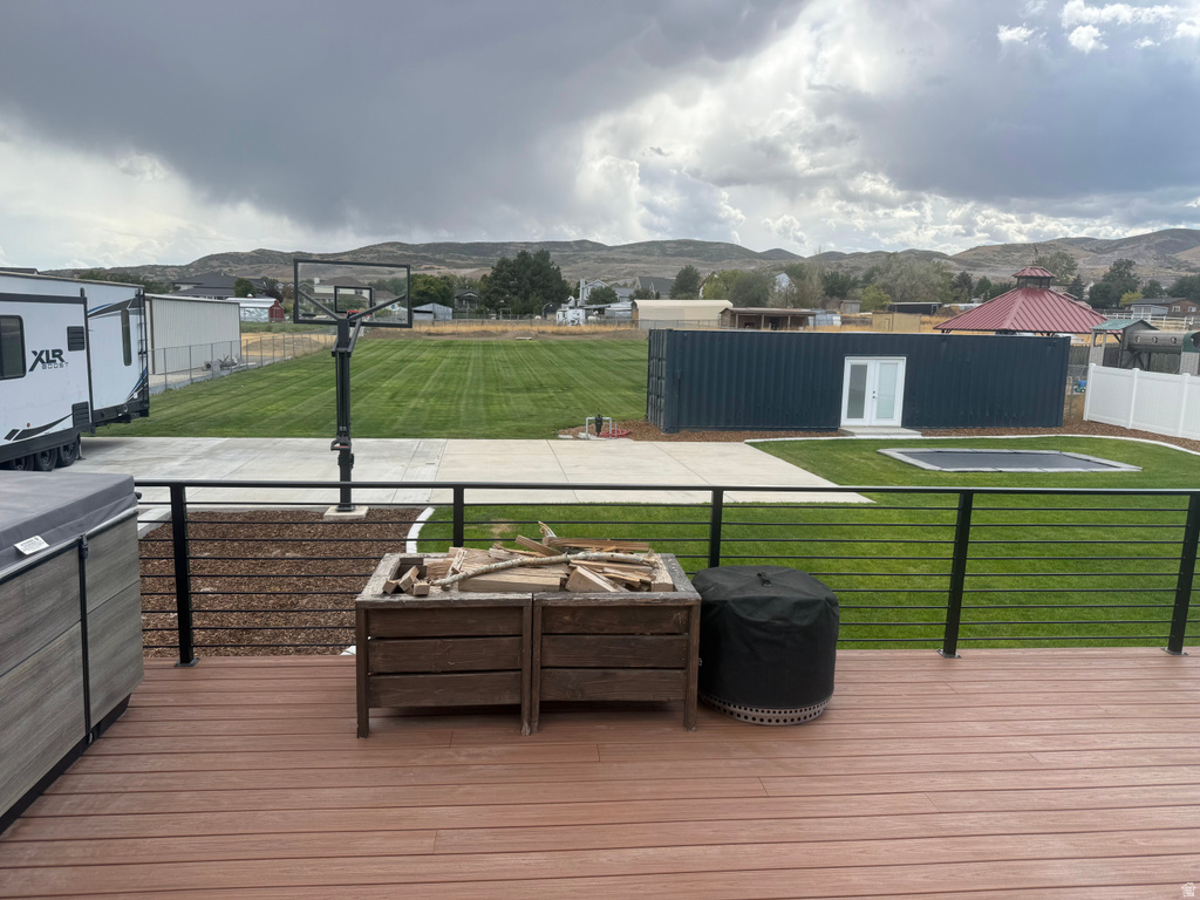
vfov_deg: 56.8
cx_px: 600
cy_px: 450
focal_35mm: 24
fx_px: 832
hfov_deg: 71.6
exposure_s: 1/3145
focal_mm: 6.76
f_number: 1.78
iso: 80
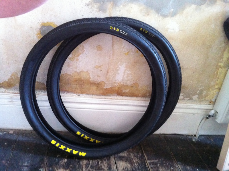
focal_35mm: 35
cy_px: 86
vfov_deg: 40.6
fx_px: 231
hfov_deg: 52.7
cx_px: 114
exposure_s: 1/17
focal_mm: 3.85
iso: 500
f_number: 2.8
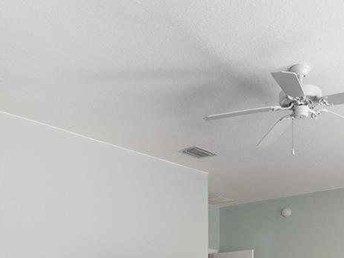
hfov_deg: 40.3
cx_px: 202
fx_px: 467
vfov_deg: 27.7
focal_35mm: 47
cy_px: 298
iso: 320
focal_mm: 14
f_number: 8
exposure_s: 1/20
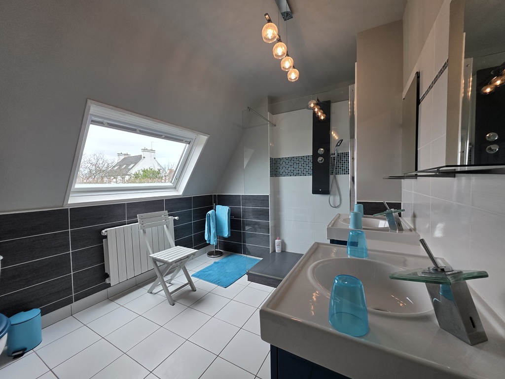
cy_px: 190
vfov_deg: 89.9
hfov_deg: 106.2
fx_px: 190
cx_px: 252
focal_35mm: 13
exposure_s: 1/100
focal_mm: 2.2
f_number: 1.9
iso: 50
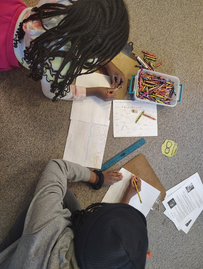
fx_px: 187
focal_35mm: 24
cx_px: 102
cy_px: 134
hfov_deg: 56.9
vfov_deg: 71.5
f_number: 1.8
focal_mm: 5.56
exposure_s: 1/60
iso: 1288
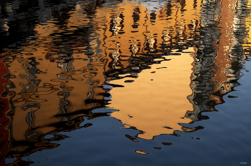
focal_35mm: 70
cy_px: 83
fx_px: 487
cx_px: 126
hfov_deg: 28.9
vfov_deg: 19.4
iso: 800
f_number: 6.4
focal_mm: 46
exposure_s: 1/500
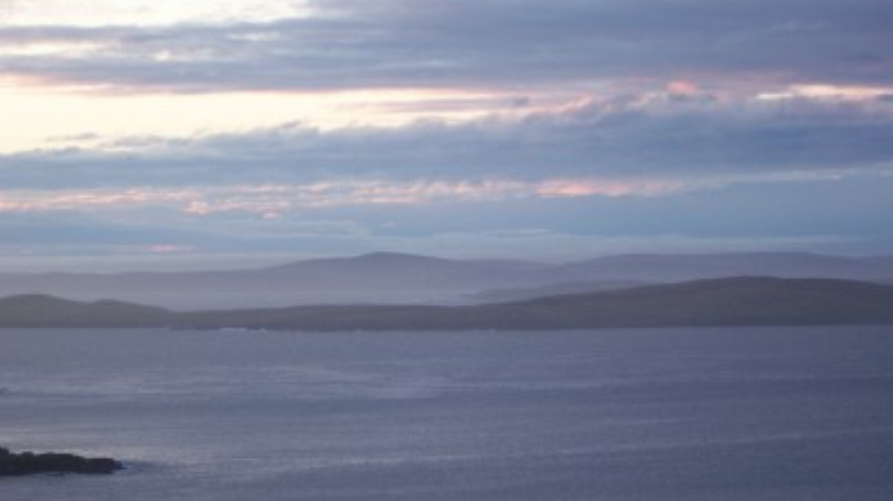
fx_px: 3432
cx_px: 448
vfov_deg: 8.4
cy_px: 270
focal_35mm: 145
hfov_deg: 14.8
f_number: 4.8
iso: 80
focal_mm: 22
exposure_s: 1/45
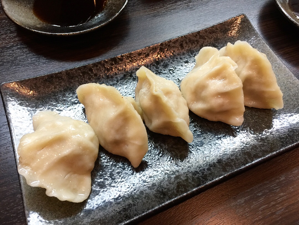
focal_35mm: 29
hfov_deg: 61.6
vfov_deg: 48.3
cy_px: 112
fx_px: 251
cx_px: 150
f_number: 2.2
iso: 50
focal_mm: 4.15
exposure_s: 1/15
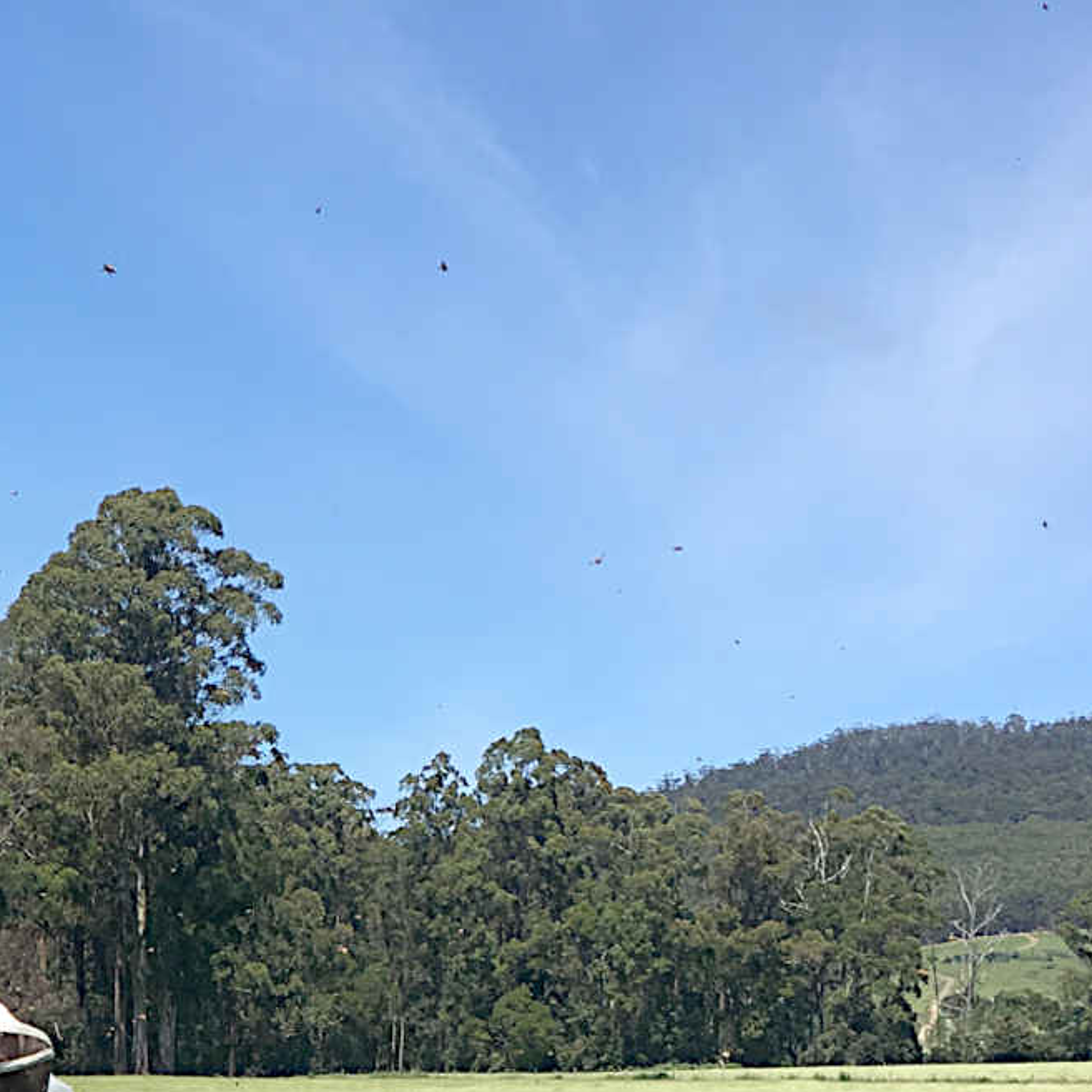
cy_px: 1245
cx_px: -96
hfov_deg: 21.1
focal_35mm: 78
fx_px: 2784
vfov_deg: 20.9
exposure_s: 1/1425
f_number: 2.2
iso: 25
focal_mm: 4.15
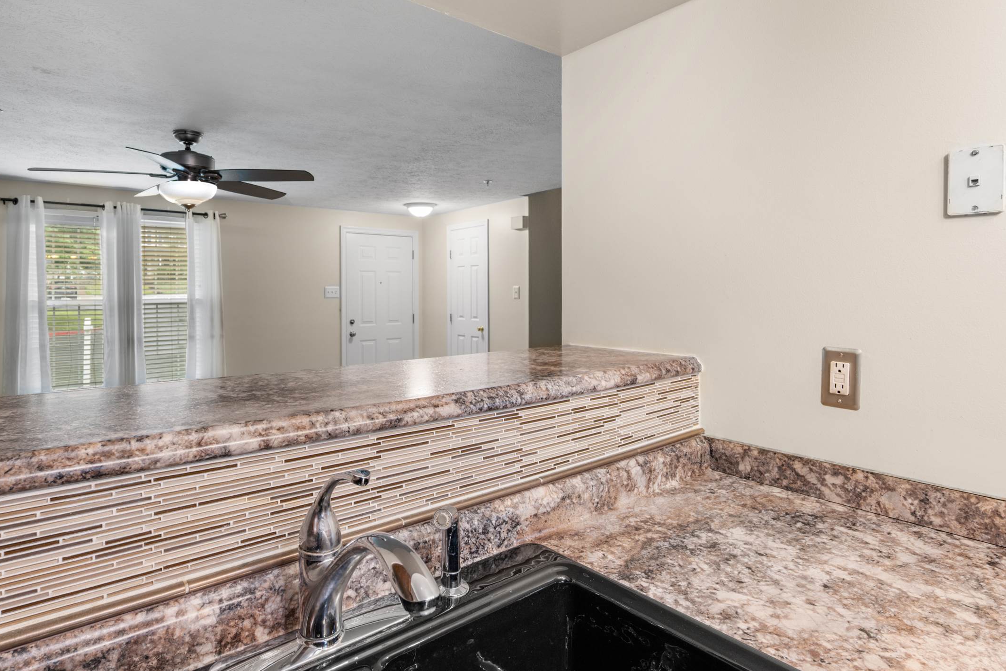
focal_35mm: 20
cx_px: 450
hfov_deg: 83.7
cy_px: 303
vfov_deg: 61.8
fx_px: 559
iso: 640
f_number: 8
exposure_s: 1/1.67
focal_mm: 16
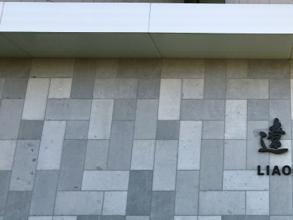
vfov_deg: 28.5
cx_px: 263
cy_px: 94
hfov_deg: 35.3
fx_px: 432
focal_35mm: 51
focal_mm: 3.99
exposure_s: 1/580
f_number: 1.8
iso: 20
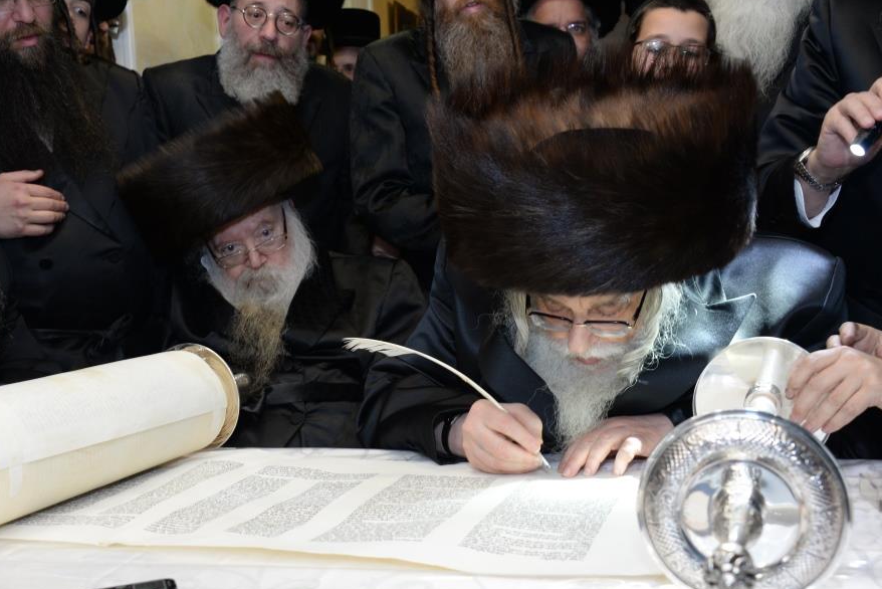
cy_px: 335
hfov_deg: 46.3
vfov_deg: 31.9
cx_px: 408
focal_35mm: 42
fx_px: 1029
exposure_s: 1/60
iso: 1000
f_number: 6.3
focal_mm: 36
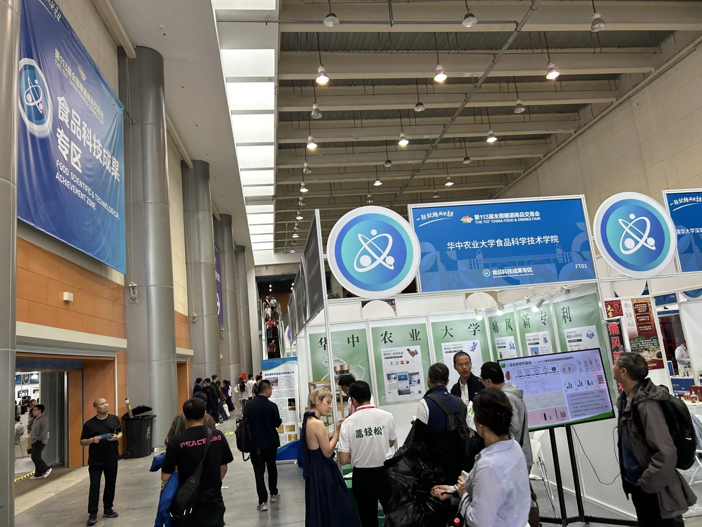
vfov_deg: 53.1
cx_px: 351
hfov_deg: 67.3
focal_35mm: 26
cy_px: 264
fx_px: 527
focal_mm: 5.7
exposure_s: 1/100
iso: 80
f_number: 1.5
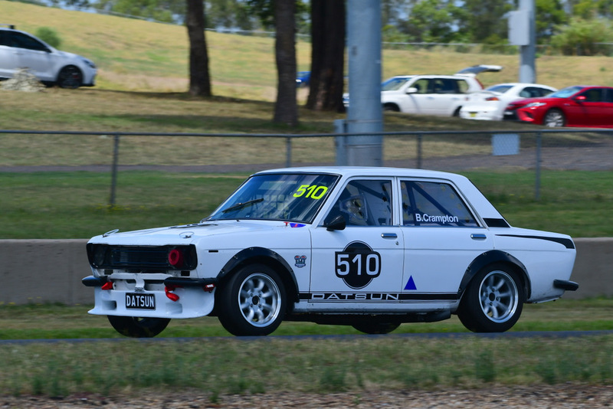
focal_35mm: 300
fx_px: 5110
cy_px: 204
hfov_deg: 6.9
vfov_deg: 4.6
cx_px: 306
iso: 250
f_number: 10
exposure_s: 1/640
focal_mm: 200
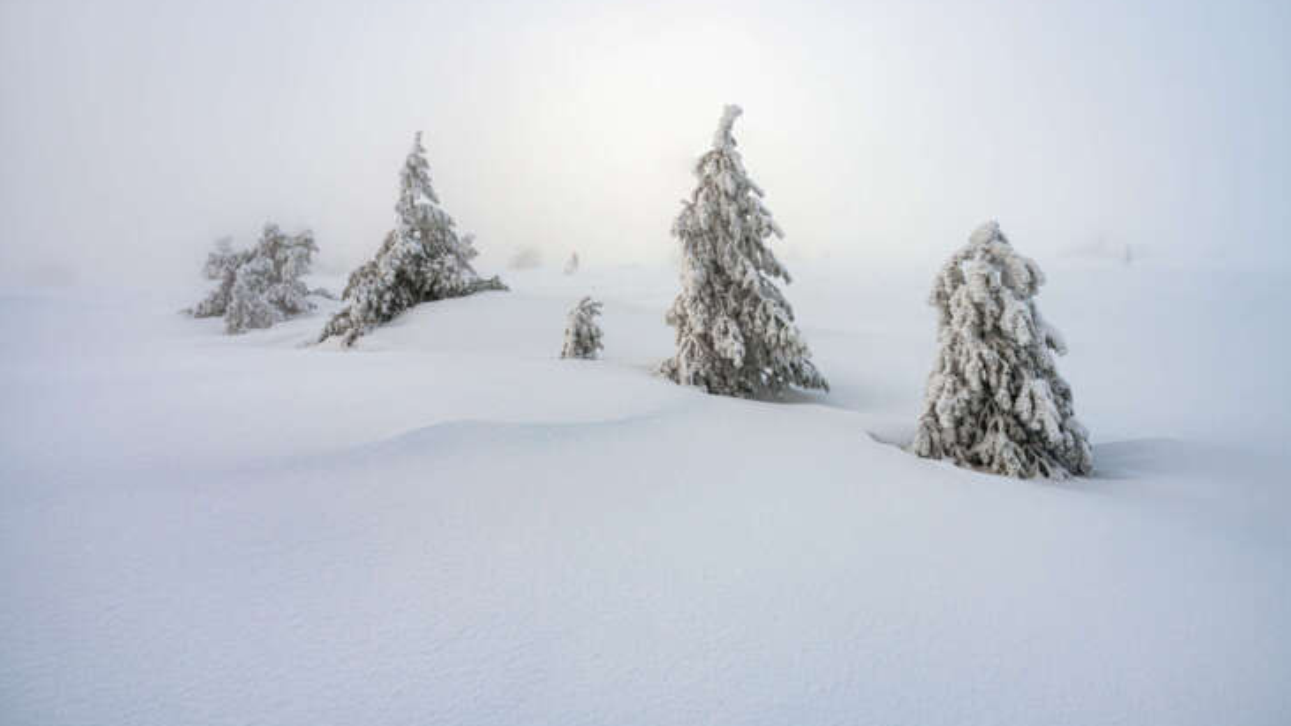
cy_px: 314
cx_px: 661
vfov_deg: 51.3
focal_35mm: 22
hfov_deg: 81.2
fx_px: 753
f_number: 16
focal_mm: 20
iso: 100
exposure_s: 1/25
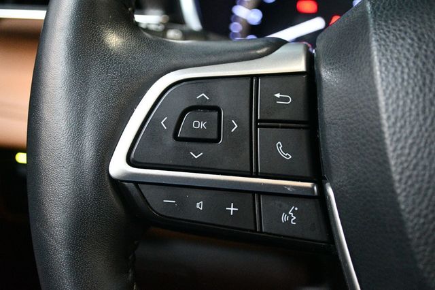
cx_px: 218
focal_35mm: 54
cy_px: 145
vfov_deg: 25.0
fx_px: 652
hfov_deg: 36.9
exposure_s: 1/60
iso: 8000
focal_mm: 36
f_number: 5
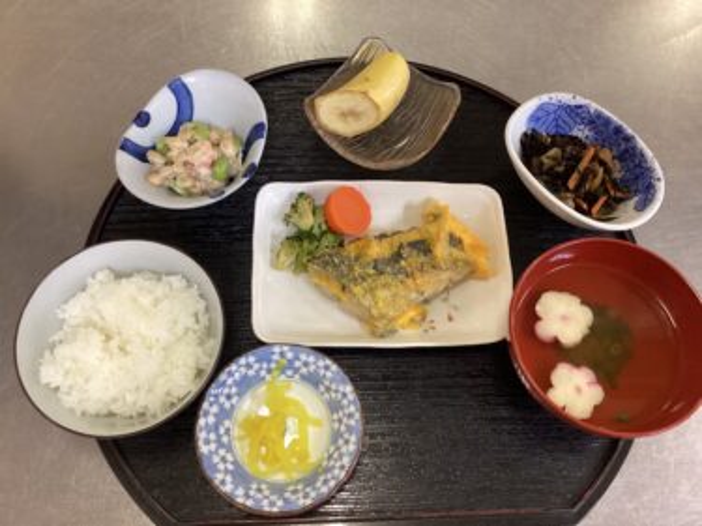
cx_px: 351
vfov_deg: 45.4
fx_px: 628
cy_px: 263
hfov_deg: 58.4
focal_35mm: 31
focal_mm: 3.3
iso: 250
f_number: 2.4
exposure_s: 1/60
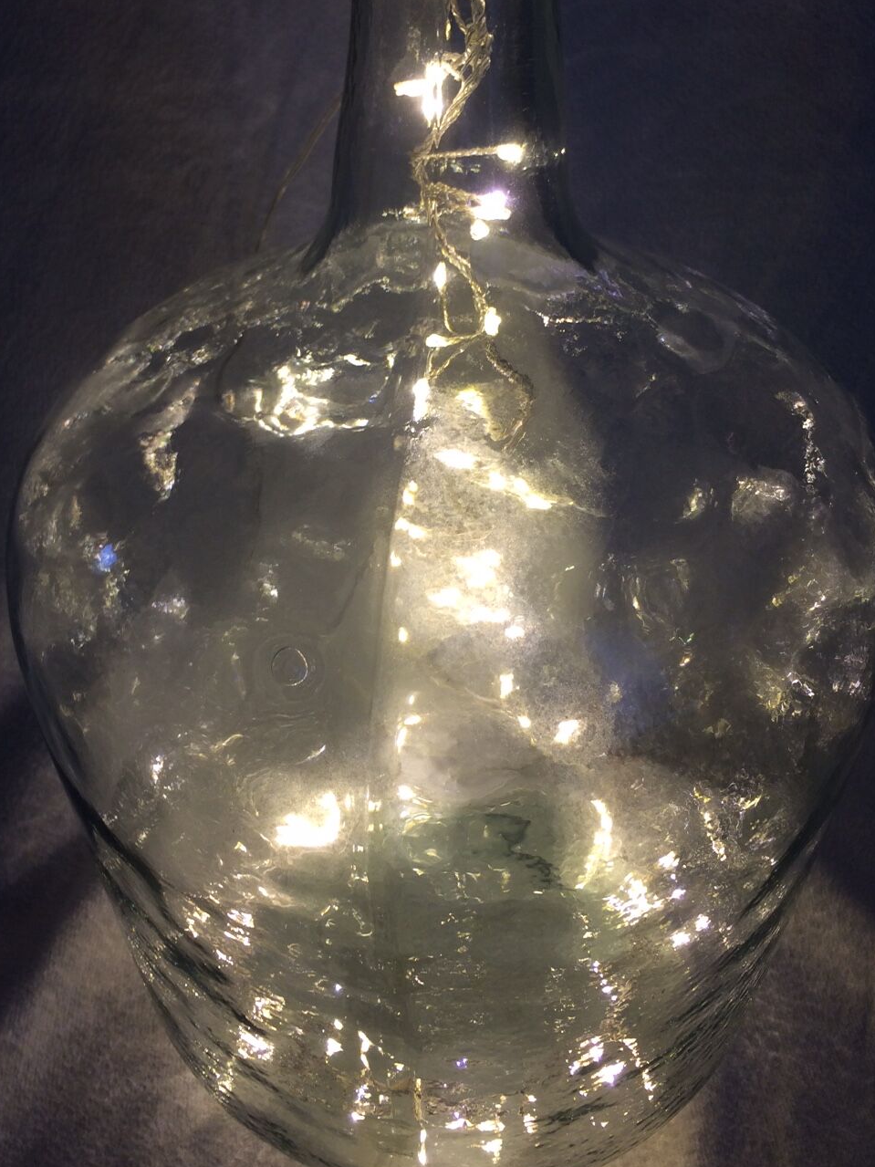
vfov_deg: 49.9
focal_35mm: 37
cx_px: 416
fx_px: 1247
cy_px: 491
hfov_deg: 38.7
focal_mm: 4.15
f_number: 2.2
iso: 32
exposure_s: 1/50
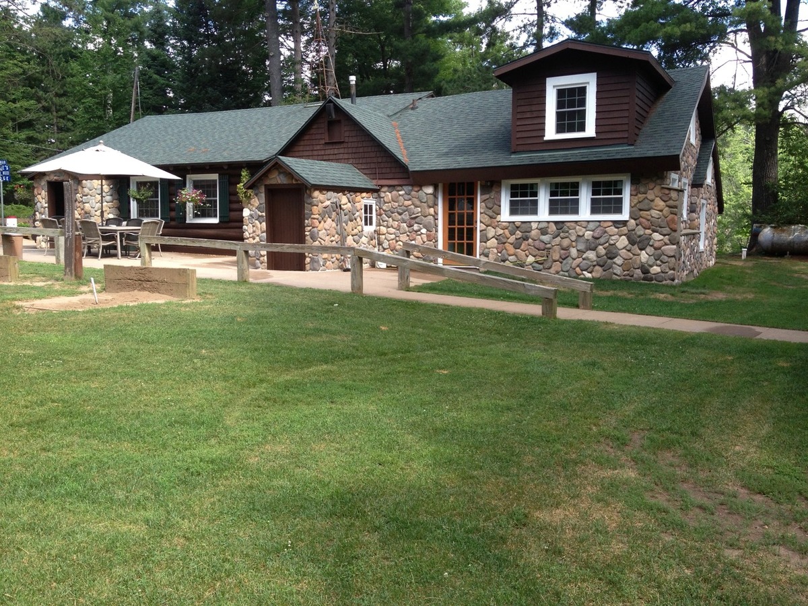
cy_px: 303
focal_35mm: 35
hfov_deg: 52.6
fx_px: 817
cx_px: 404
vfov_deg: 40.7
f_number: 2.4
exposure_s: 1/198
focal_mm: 4.28
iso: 50
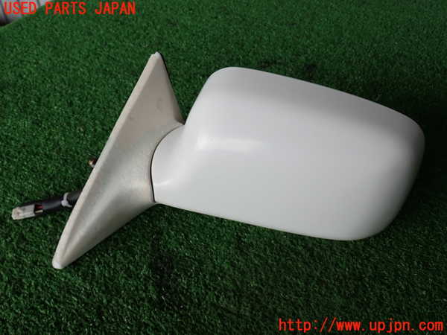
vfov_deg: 39.7
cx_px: 224
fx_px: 465
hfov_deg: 51.4
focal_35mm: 36
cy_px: 168
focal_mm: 6.37
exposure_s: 1/125
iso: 100
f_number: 3.5
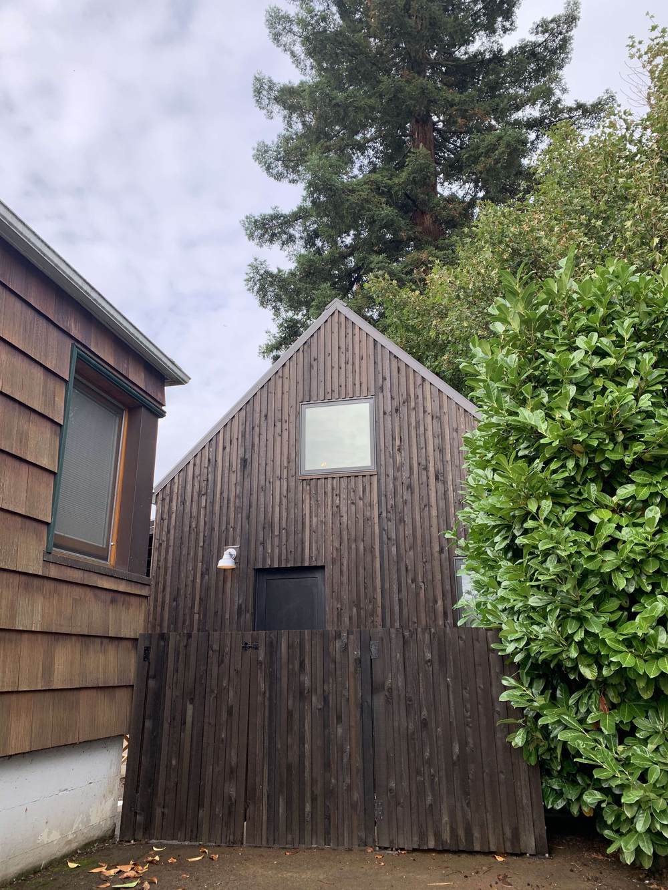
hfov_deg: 53.1
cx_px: 334
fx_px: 669
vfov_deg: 67.3
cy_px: 445
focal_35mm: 26
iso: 25
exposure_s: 1/337
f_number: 1.8
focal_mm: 4.25
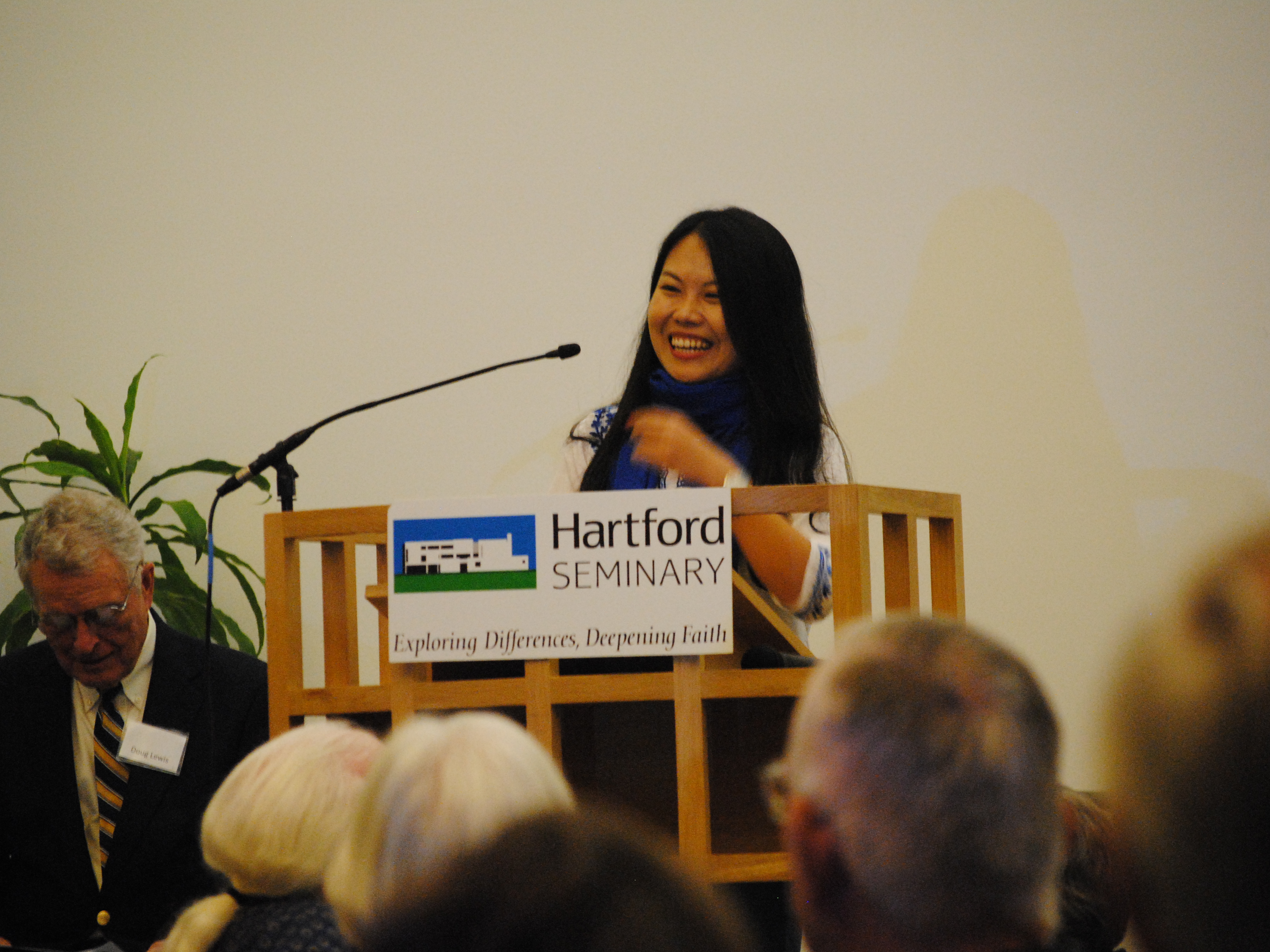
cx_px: 591
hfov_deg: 11.0
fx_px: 6567
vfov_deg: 8.3
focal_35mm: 179
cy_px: 475
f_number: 4.5
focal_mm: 110
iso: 1600
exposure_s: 1/60
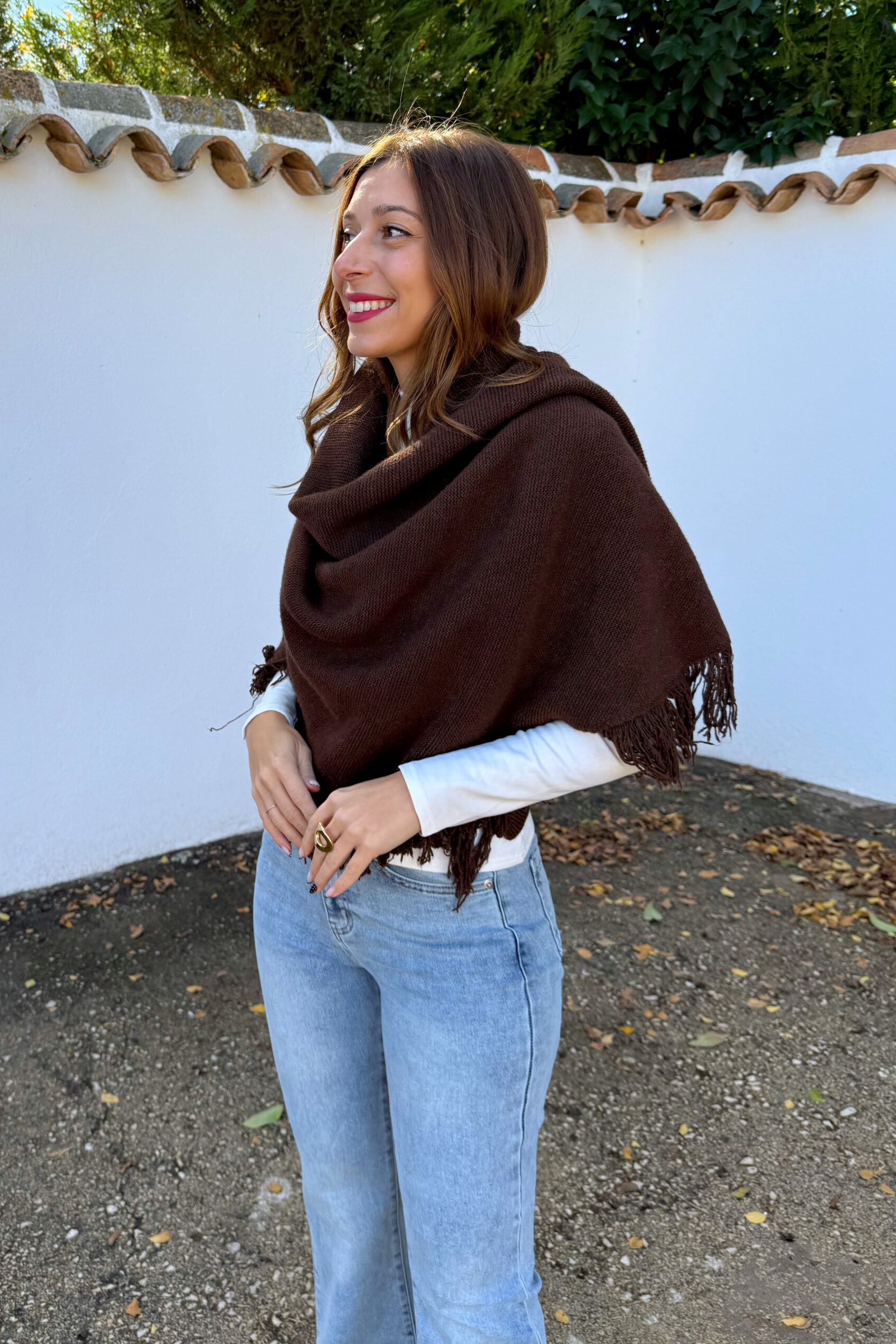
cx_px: 410
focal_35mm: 25
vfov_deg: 71.5
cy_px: 671
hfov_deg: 51.2
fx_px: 933
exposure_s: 1/654
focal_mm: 6.76
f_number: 1.78
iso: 80
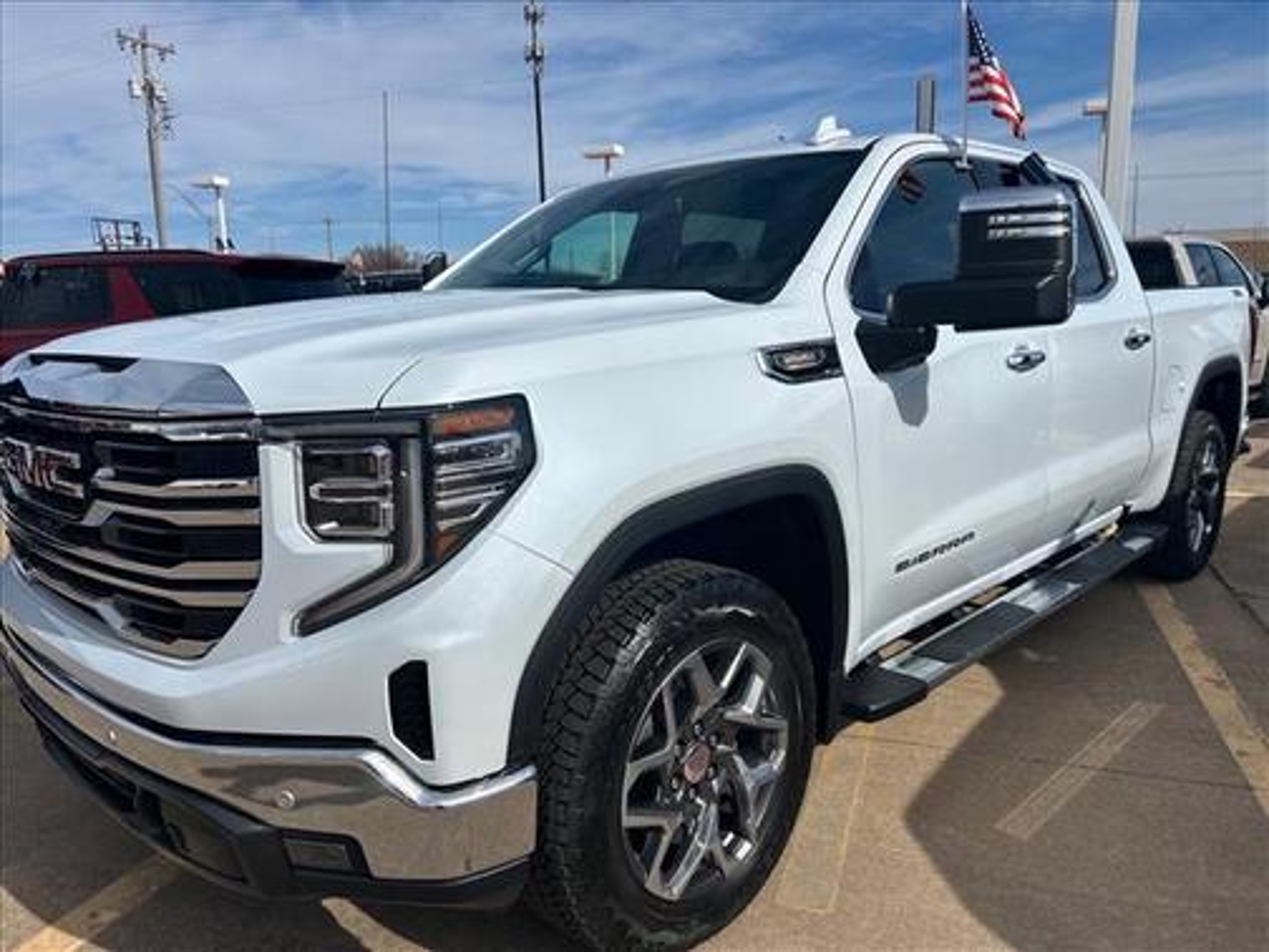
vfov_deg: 53.1
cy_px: 476
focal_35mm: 26
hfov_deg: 67.3
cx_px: 634
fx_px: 953
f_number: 1.5
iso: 50
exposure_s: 1/10309
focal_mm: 5.7
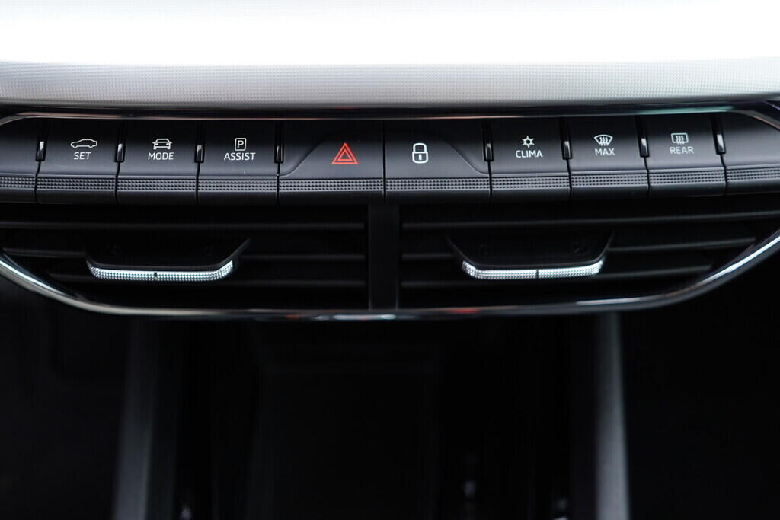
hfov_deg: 53.1
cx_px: 390
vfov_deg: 36.9
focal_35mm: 36
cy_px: 260
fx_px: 780
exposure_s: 1/40
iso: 320
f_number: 2.8
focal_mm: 24
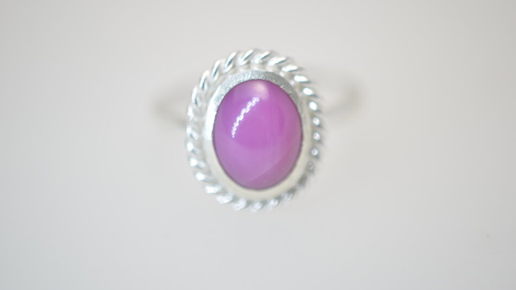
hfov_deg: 16.0
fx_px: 1841
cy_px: 120
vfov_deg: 9.0
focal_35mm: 135
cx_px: 257
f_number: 4.2
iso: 100
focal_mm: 85
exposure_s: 1/125
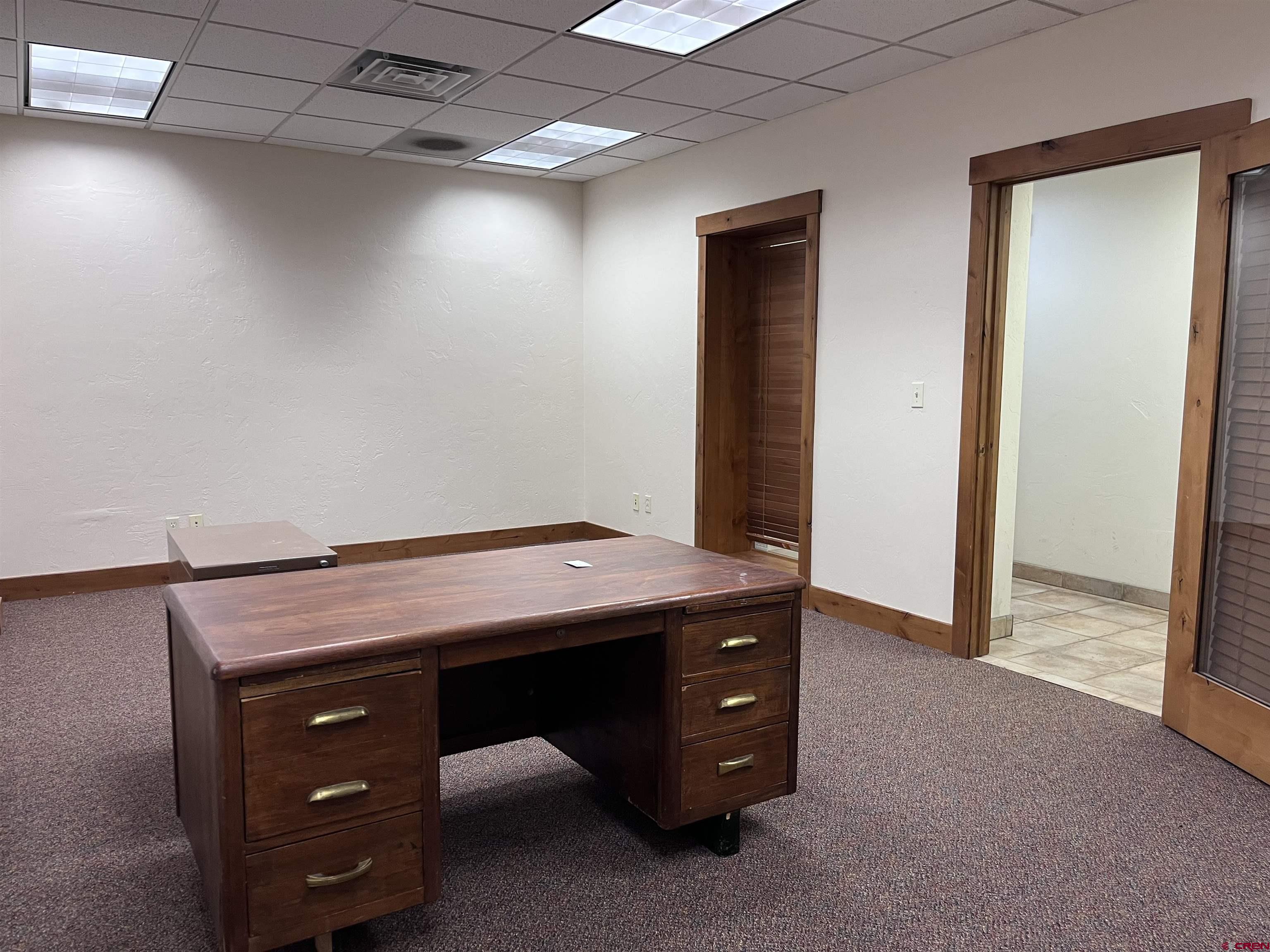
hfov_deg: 67.3
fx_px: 954
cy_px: 476
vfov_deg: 53.1
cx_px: 635
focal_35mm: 26
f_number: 1.6
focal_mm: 5.1
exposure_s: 1/60
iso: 100
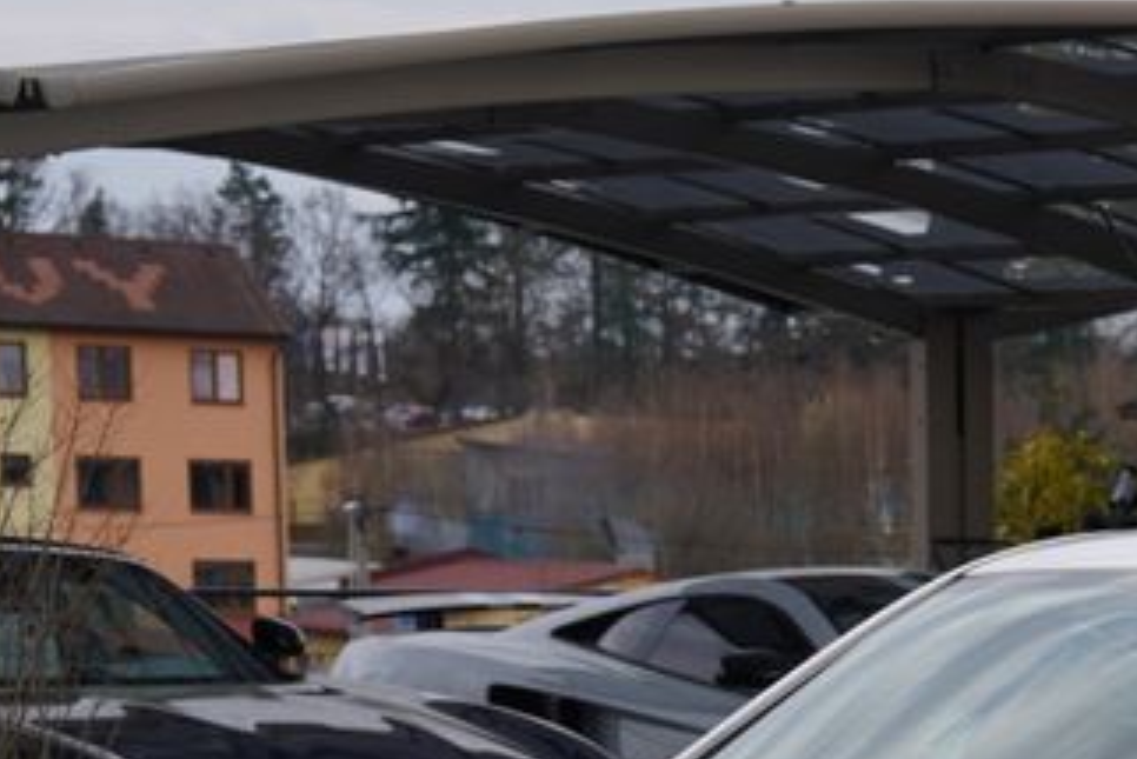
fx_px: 4518
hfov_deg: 13.6
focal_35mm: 143
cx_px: 1653
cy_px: 1100
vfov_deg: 9.4
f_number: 6.3
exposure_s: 1/250
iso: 100
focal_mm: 45
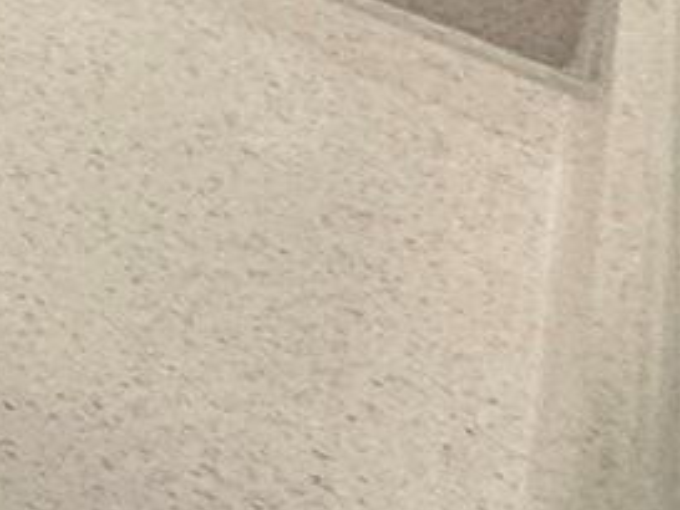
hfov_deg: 8.8
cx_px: -1868
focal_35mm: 105
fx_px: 2064
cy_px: -1080
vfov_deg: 10.0
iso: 250
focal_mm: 2.22
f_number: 2.2
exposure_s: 1/120
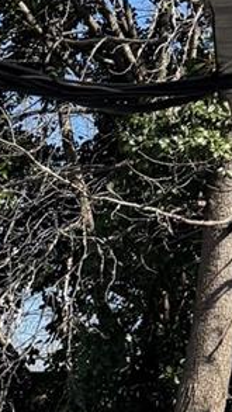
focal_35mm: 137
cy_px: 648
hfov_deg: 8.0
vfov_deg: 14.4
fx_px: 1497
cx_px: -381
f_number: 1.78
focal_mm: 6.76
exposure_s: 1/5319
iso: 80
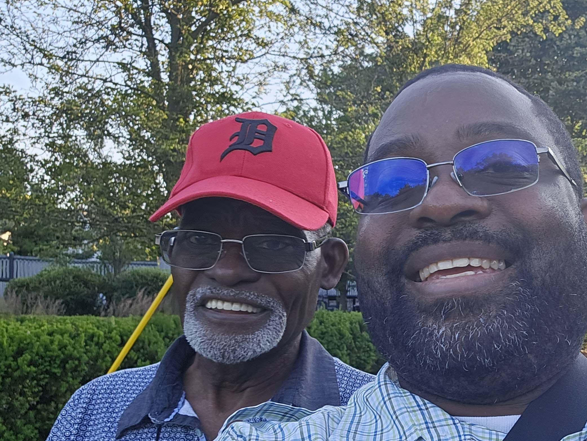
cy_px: 263
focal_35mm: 48
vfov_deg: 30.2
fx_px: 814
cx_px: 555
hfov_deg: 36.5
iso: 50
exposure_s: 1/120
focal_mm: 3.3
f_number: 2.2
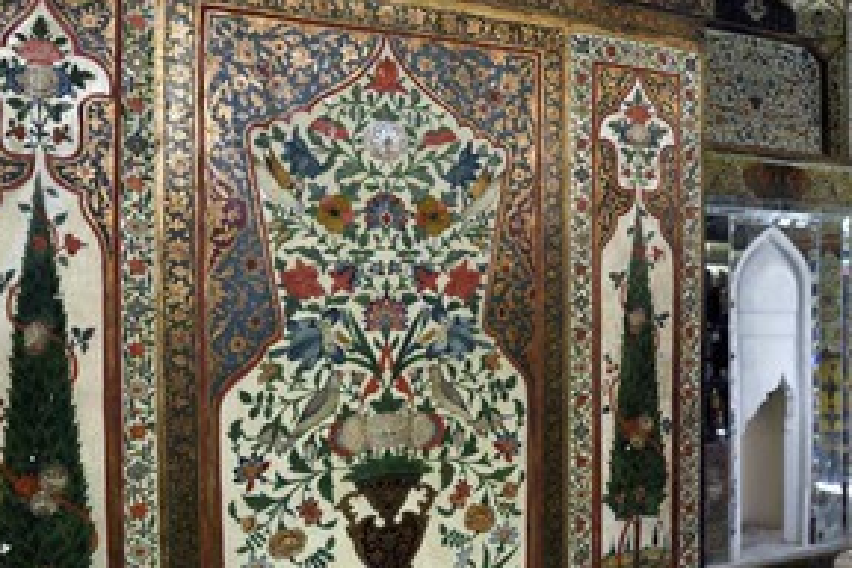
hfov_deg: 53.2
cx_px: 580
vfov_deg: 37.8
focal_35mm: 35
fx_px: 828
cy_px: 302
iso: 800
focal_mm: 24
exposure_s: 1/15
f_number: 6.3
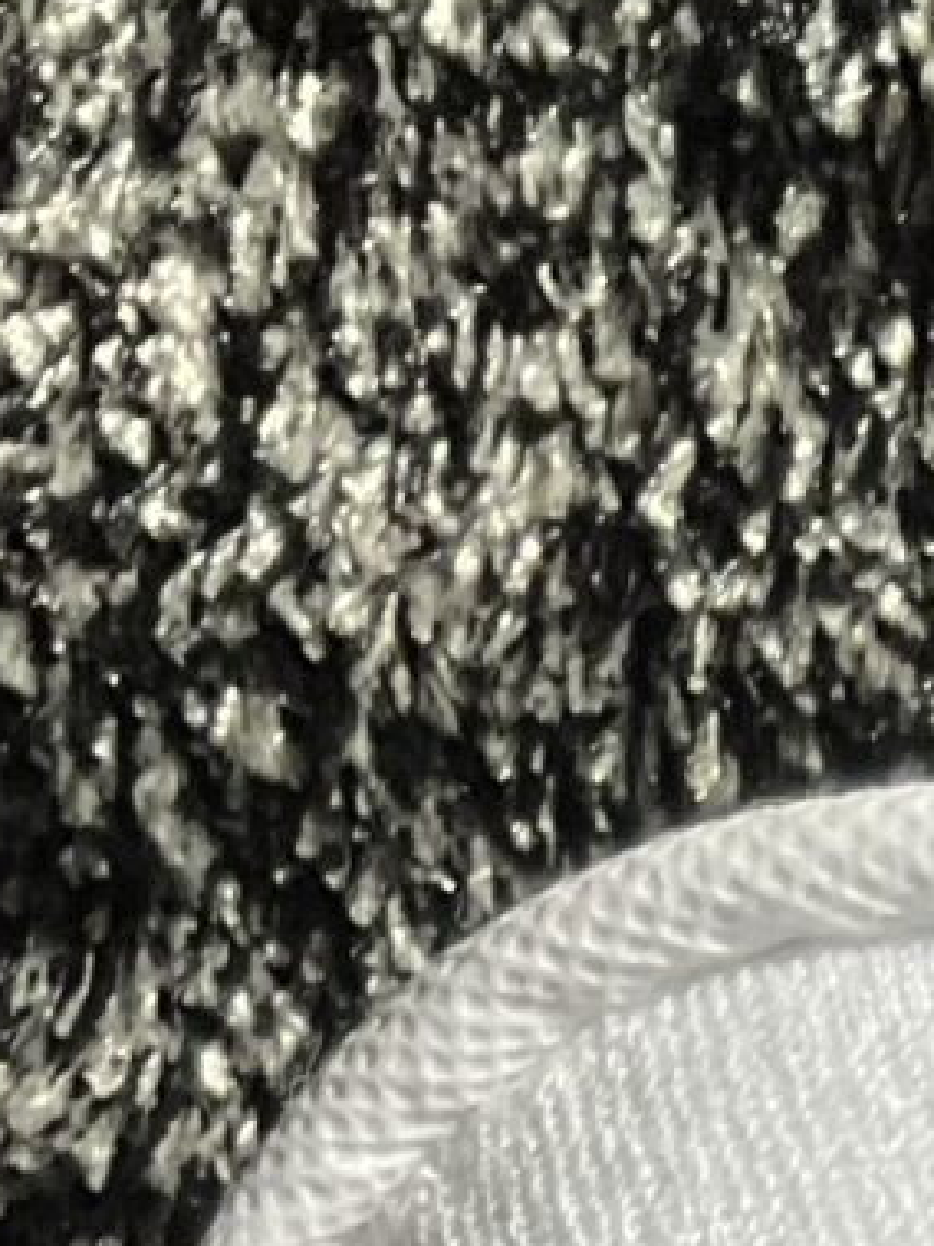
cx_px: 2490
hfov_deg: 7.0
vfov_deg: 8.9
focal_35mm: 196
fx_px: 7055
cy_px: 3278
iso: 20
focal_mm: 3
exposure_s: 1/180
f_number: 1.8
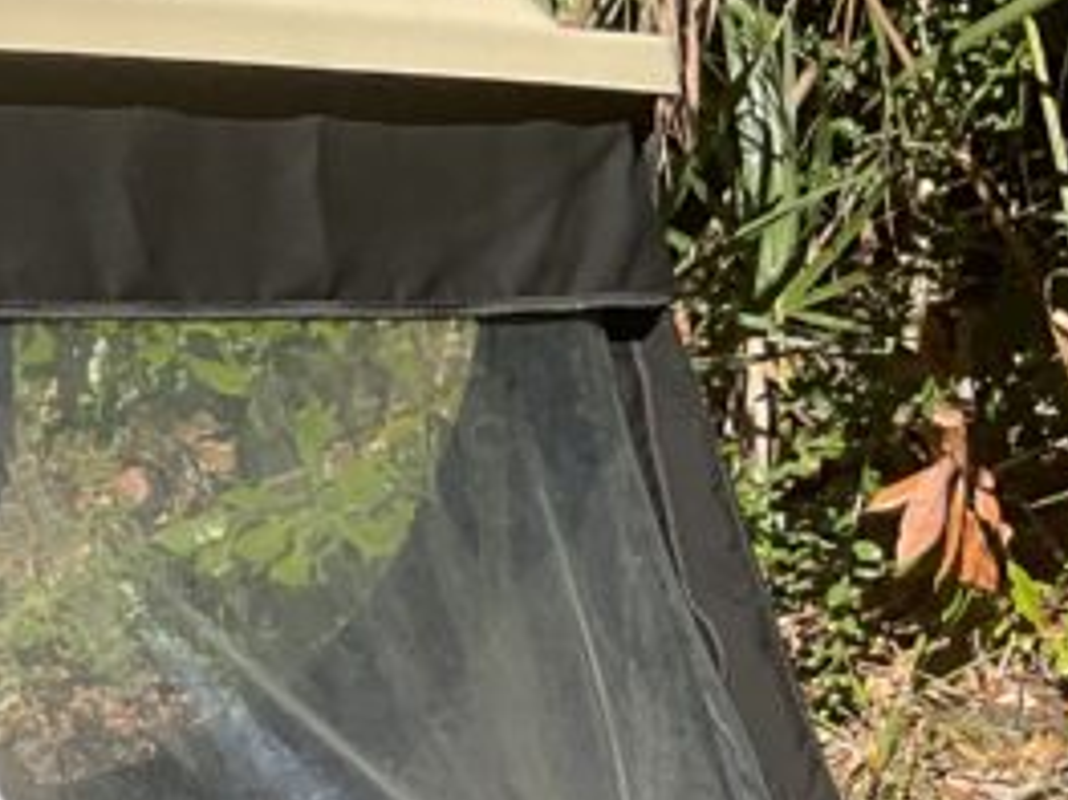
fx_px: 3485
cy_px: 1011
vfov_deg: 12.7
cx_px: -430
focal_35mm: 113
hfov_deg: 16.2
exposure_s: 1/912
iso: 16
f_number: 1.8
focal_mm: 3
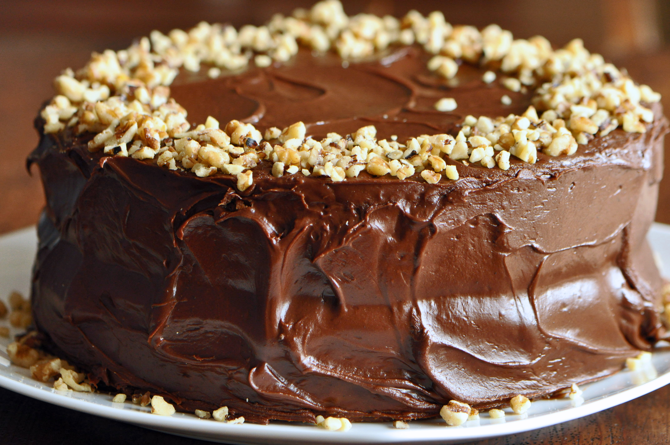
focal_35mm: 158
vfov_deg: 8.7
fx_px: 2928
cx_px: 335
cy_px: 222
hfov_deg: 13.1
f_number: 3
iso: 800
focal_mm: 105
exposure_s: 1/125
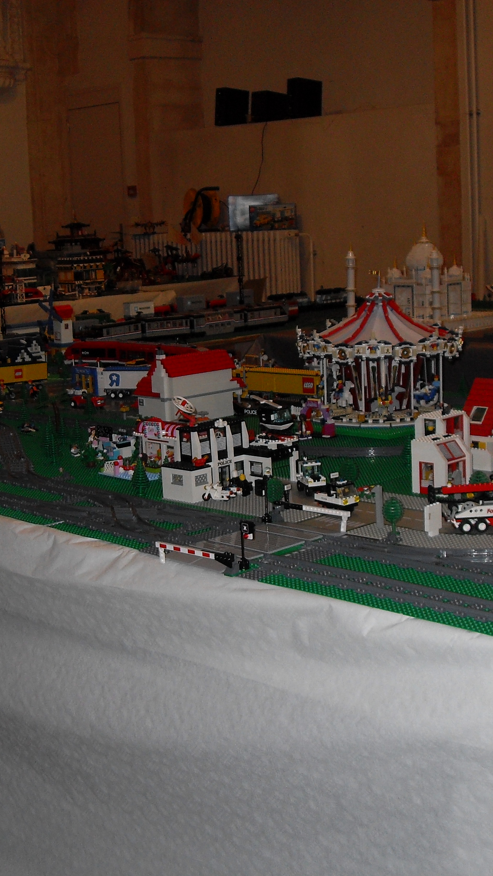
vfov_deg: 38.5
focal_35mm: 54
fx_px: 1255
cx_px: 239
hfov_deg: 22.2
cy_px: 437
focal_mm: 6.3
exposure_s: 1/45
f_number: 2.8
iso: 100
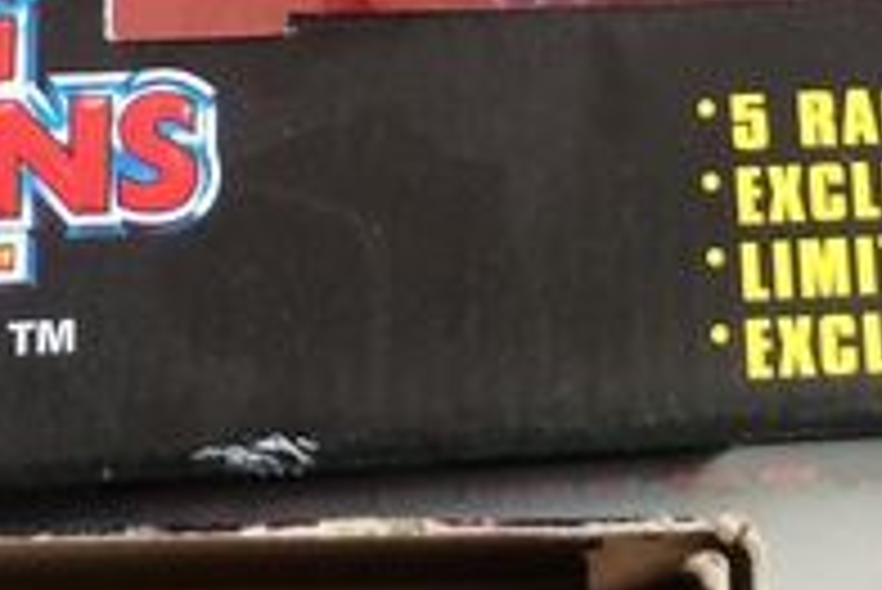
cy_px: -646
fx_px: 3506
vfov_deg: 9.0
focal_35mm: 143
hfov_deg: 14.2
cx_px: 724
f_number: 2.2
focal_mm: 4.12
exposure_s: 1/40
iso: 40
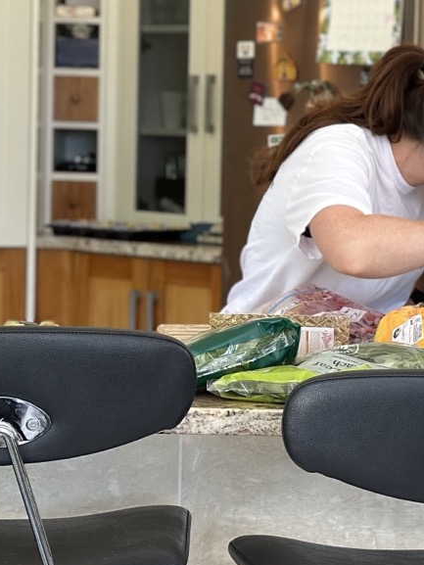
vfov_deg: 14.8
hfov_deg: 11.1
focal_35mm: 133
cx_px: 331
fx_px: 2171
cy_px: 243
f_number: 1.78
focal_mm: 6.86
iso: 125
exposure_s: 1/79
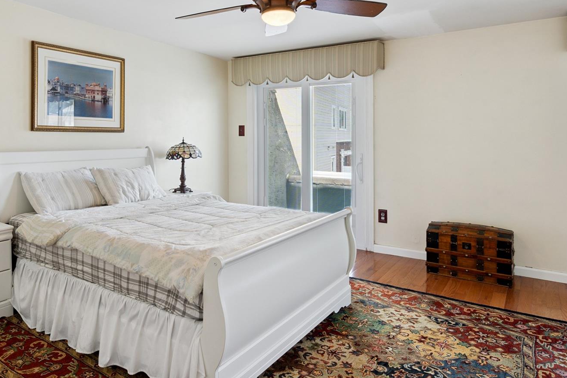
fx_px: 394
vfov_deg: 50.6
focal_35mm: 25
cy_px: 135
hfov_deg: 70.8
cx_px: 227
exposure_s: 1/80
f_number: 5.6
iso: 250
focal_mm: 16
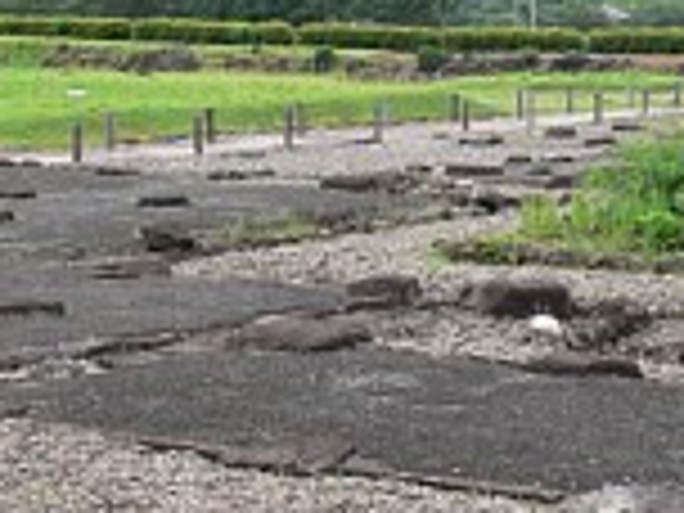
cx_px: 896
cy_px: 117
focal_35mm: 92
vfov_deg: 16.0
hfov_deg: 19.6
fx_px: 1818
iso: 80
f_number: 4.5
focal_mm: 7.4
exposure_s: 1/100
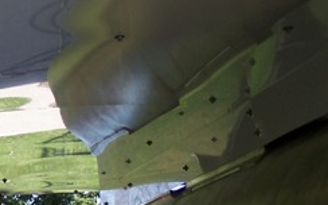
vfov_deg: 8.3
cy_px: 223
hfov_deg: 13.0
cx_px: -90
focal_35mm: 156
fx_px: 1393
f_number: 3.1
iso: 80
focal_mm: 9.3
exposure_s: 1/250
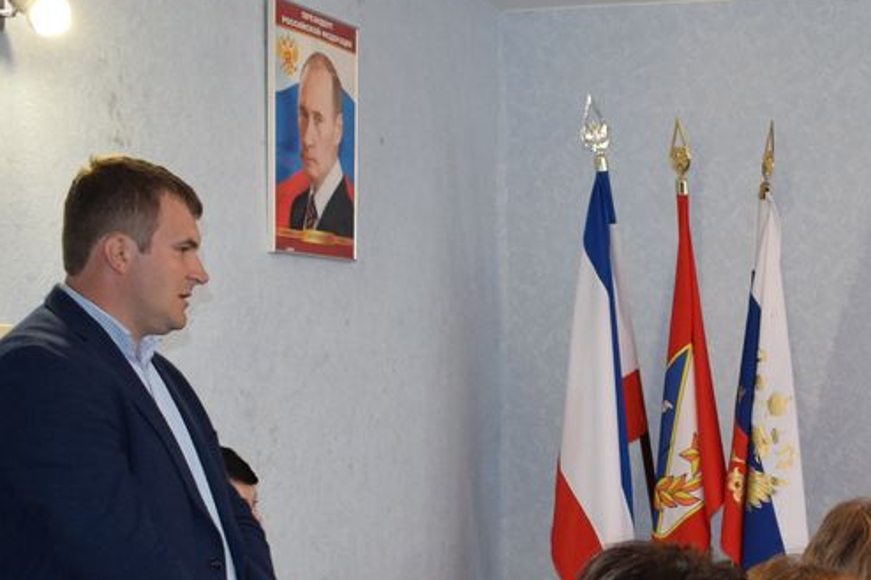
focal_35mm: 70
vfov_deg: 19.2
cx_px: 760
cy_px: 503
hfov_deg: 27.9
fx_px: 1693
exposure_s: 1/80
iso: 800
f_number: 4.5
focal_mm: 18
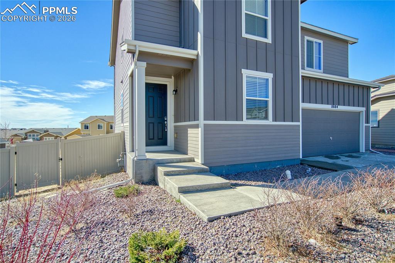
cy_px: 132
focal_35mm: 18
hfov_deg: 90.0
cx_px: 198
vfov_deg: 67.3
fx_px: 197
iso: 500
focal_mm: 18
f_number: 4
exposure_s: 1/2000
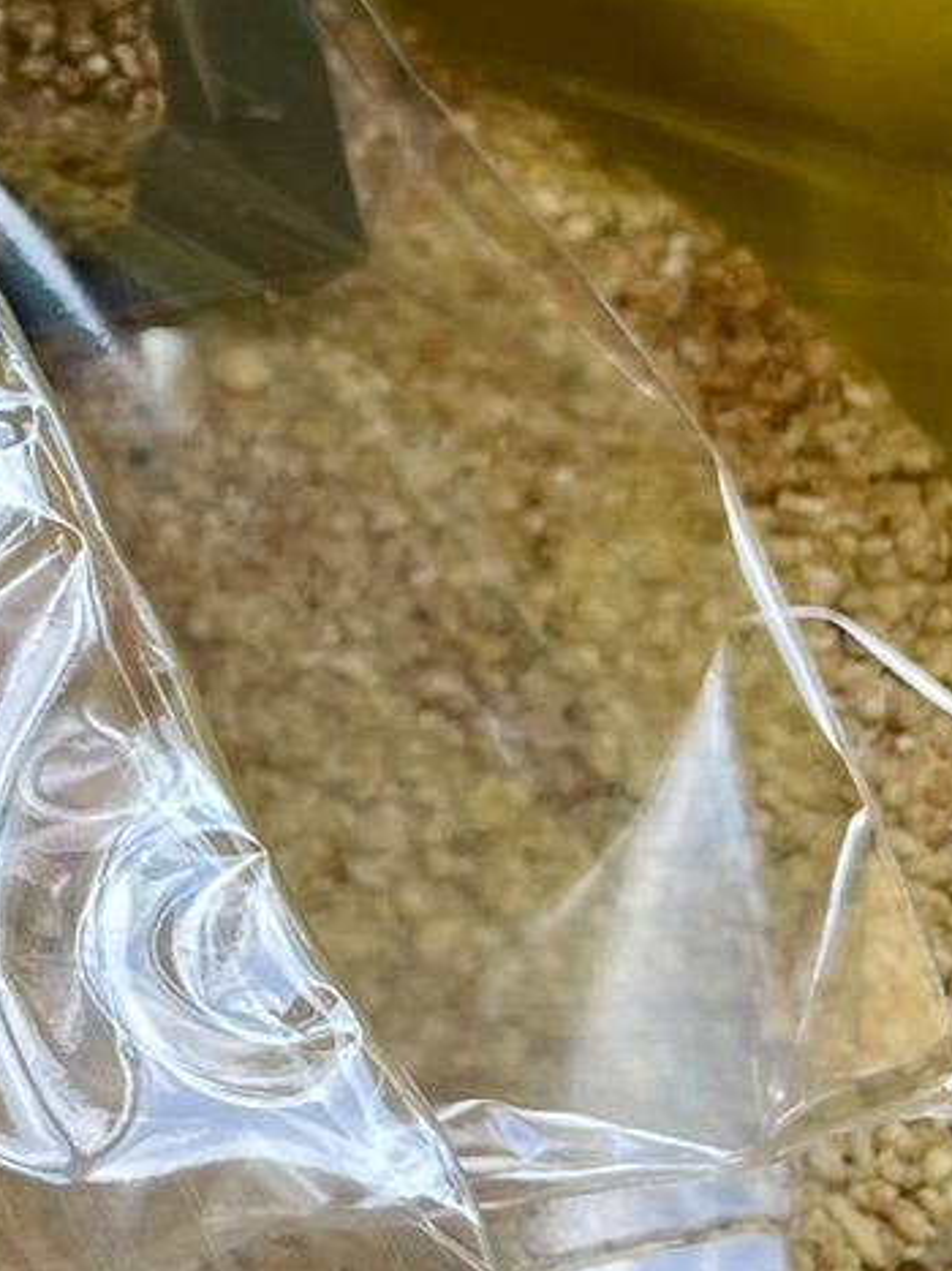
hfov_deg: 12.1
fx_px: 4182
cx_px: -672
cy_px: 408
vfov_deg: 17.2
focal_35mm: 114
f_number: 1.6
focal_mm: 4.2
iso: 32
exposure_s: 1/146
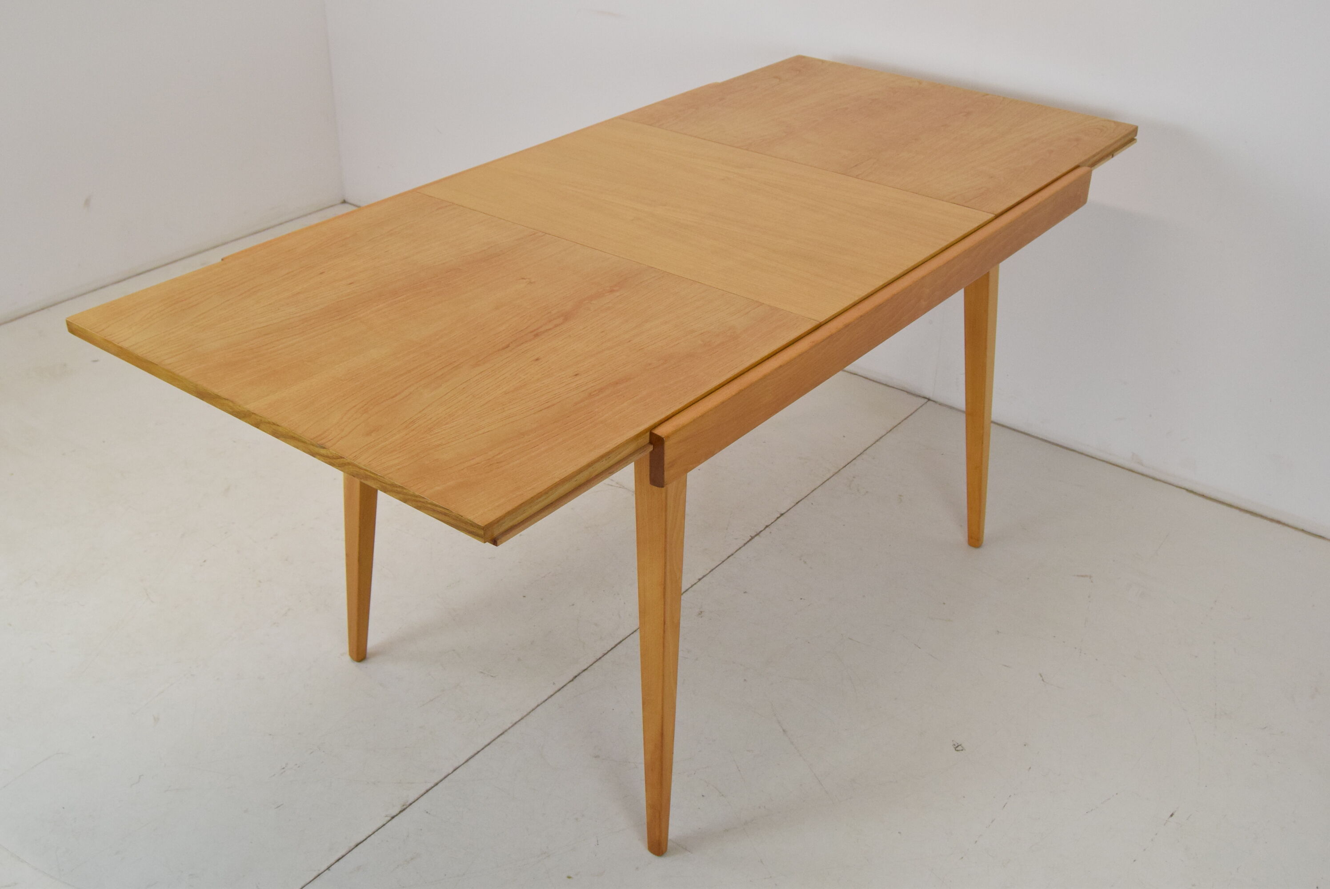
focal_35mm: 36
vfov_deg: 36.9
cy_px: 444
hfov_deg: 53.1
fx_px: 1331
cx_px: 665
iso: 1600
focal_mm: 24
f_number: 8
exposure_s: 1/250
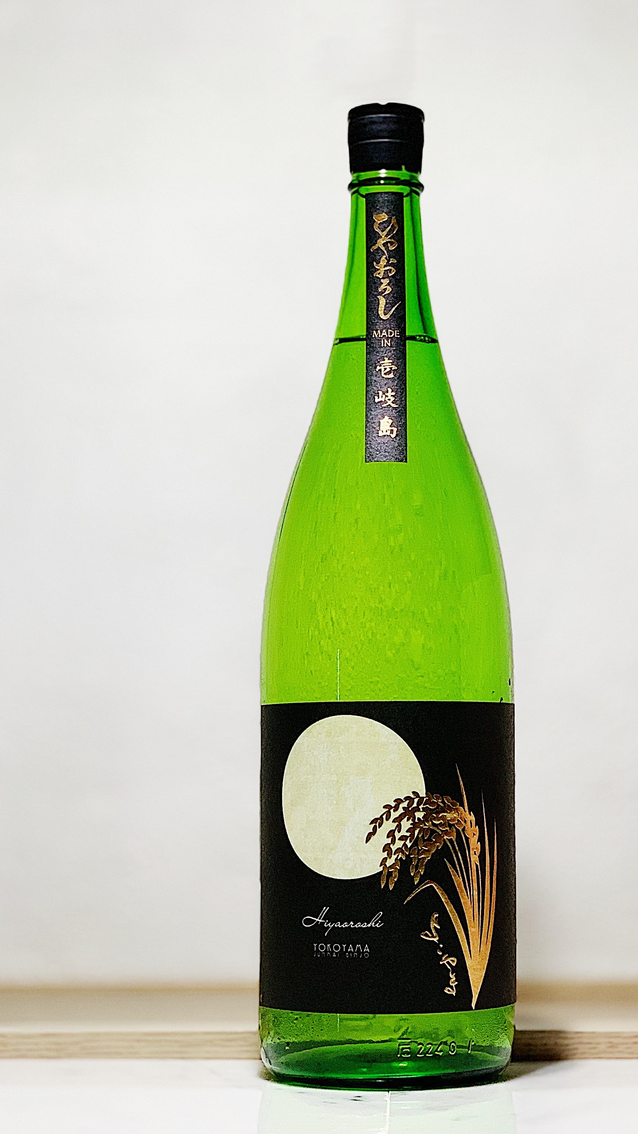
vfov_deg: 27.9
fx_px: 2286
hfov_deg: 15.9
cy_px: 567
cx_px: 388
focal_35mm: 76
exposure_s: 1/100
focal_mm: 6
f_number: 2.4
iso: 100
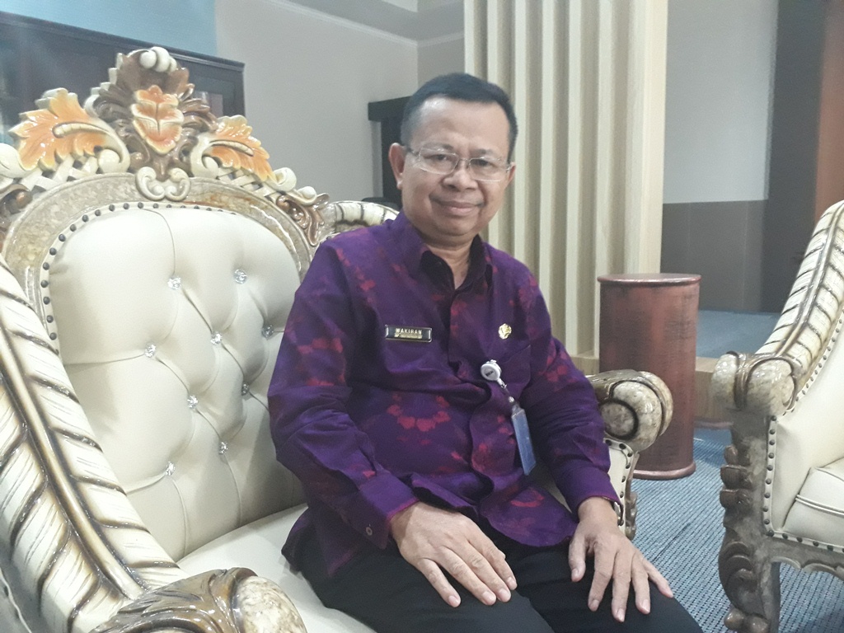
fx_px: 658
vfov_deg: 51.4
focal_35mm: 27
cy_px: 316
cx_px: 422
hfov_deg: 65.3
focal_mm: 3.6
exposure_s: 1/17
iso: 640
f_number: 1.9
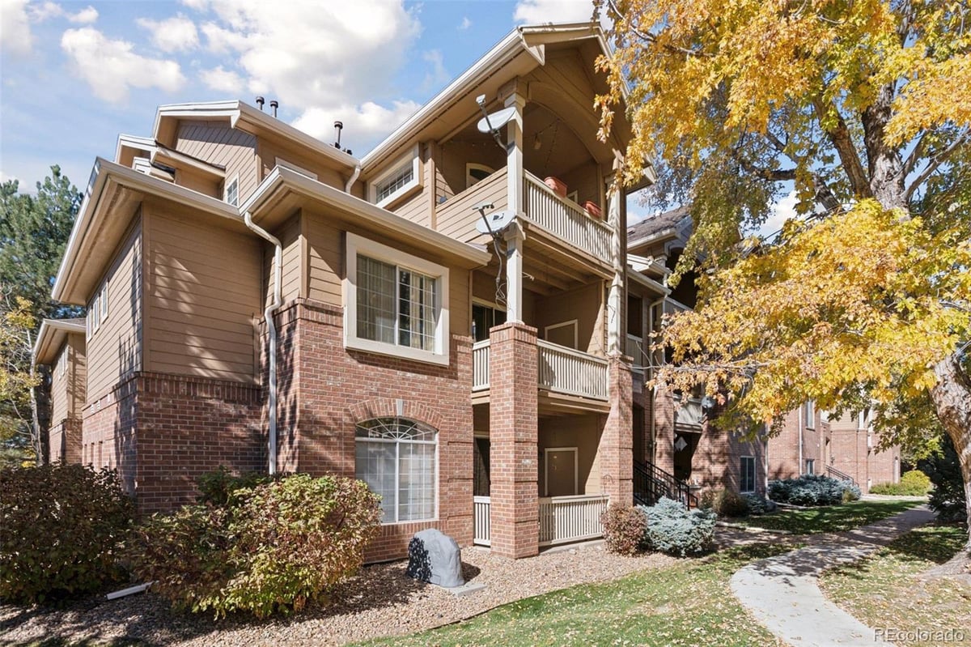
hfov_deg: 93.3
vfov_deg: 70.4
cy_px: 324
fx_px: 458
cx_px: 486
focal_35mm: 17
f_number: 9
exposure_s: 1/800
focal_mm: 17
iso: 400
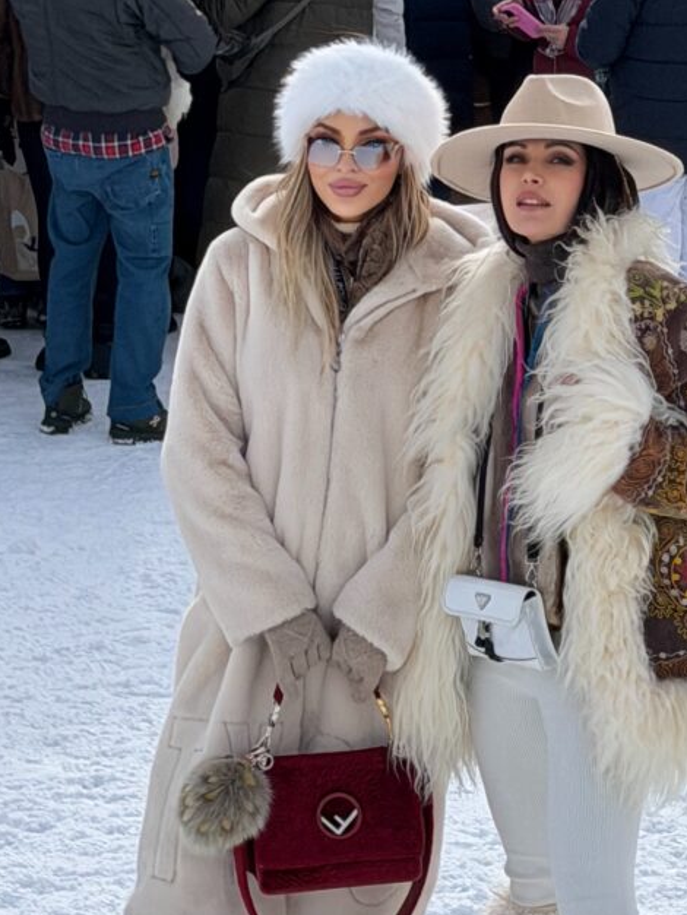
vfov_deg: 12.6
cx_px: 532
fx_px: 4152
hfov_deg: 9.4
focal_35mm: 157
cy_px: 303
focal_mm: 6.76
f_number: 1.78
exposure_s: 1/6024
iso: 64
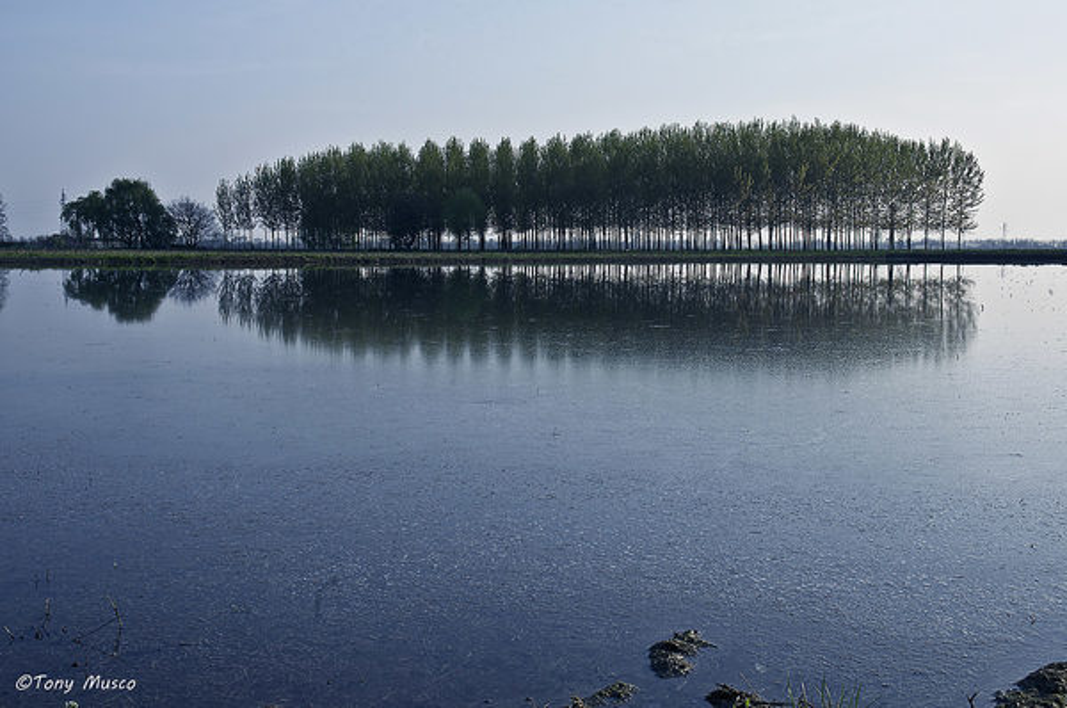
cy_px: 354
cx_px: 534
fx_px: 1332
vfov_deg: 29.8
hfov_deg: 43.7
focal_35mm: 45
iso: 100
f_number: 11
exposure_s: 1/100
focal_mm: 30
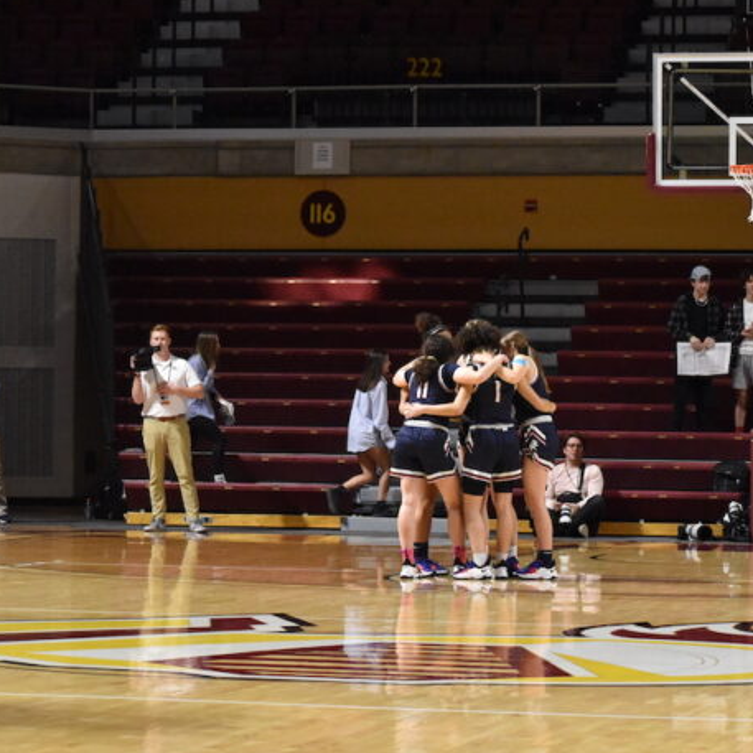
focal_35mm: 150
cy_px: 401
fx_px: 3692
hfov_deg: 11.6
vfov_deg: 11.6
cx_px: 203
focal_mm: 70
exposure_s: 1/500
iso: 5000
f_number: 6.3
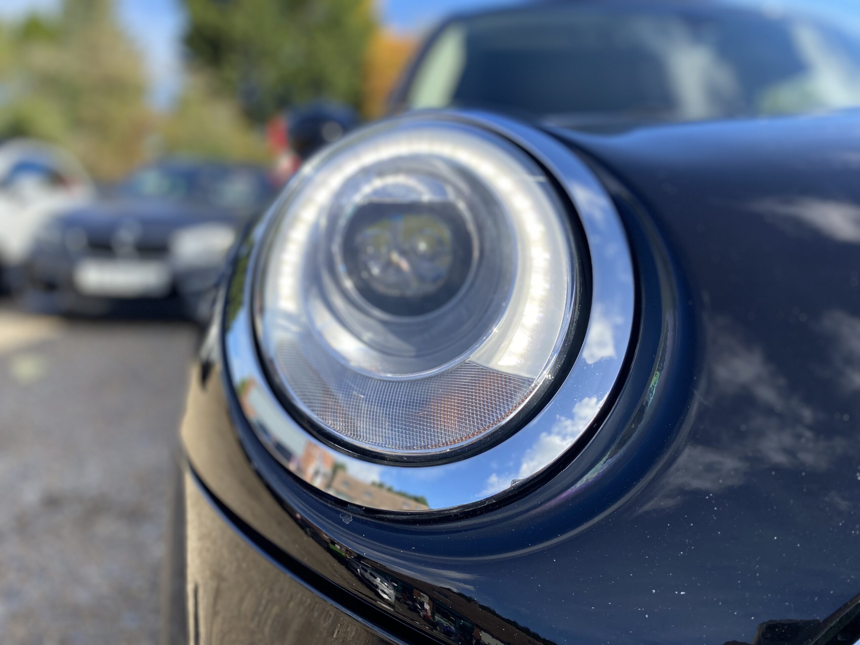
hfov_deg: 67.3
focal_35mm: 26
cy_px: 322
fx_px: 646
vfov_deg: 53.1
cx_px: 430
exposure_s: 1/1316
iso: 32
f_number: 1.8
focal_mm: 4.25
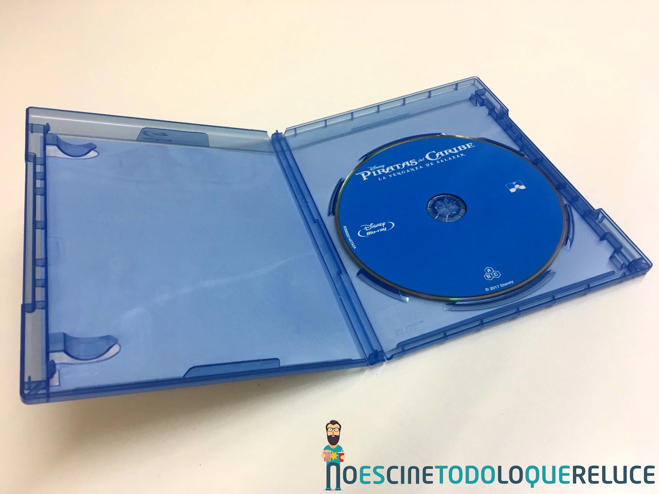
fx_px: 552
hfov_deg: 61.7
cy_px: 247
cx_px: 330
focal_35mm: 29
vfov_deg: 48.2
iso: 32
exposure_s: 1/17
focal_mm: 4.15
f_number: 2.2
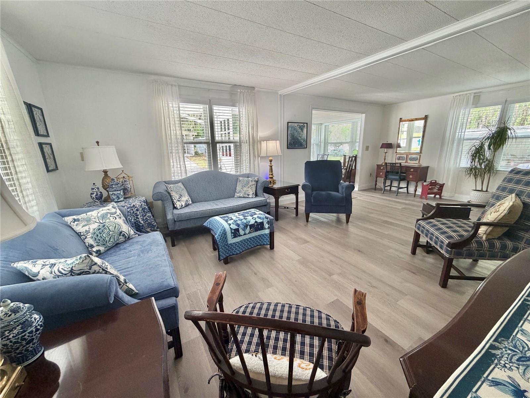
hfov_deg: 102.1
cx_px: 265
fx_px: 214
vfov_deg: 85.7
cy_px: 199
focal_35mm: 14
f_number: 2.2
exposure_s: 1/120
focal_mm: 2.22
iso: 250
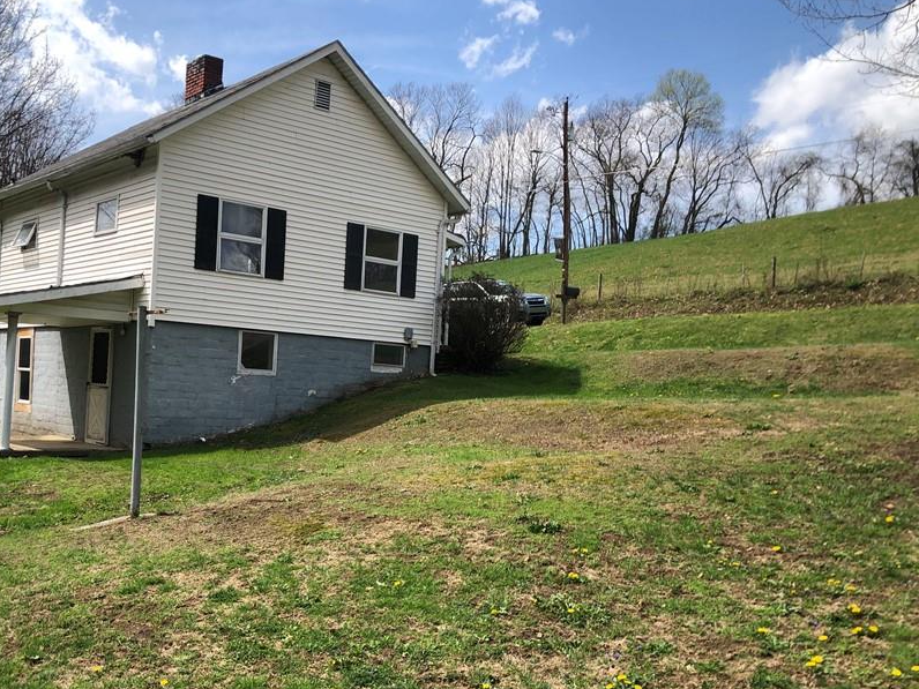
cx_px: 346
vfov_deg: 39.6
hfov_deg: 50.8
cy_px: 396
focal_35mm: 36
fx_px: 956
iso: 20
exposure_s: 1/1429
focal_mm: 3.99
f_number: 1.8
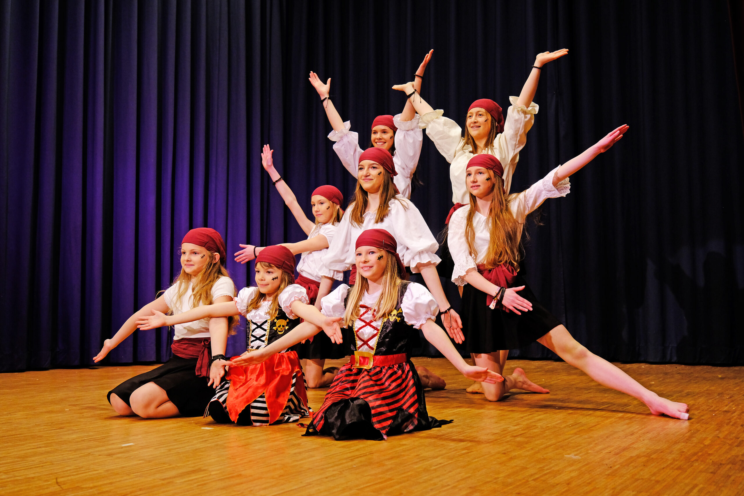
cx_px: 372
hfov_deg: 54.4
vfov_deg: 37.9
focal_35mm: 35
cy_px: 248
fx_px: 723
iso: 800
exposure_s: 1/125
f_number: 4
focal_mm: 23.5
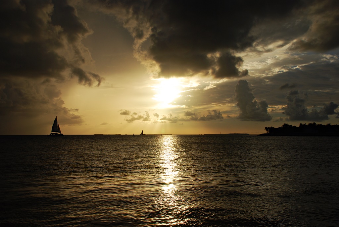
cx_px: 170
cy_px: 114
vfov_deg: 32.0
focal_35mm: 42
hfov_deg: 46.4
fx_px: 396
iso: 100
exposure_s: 1/500
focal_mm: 28
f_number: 9.5
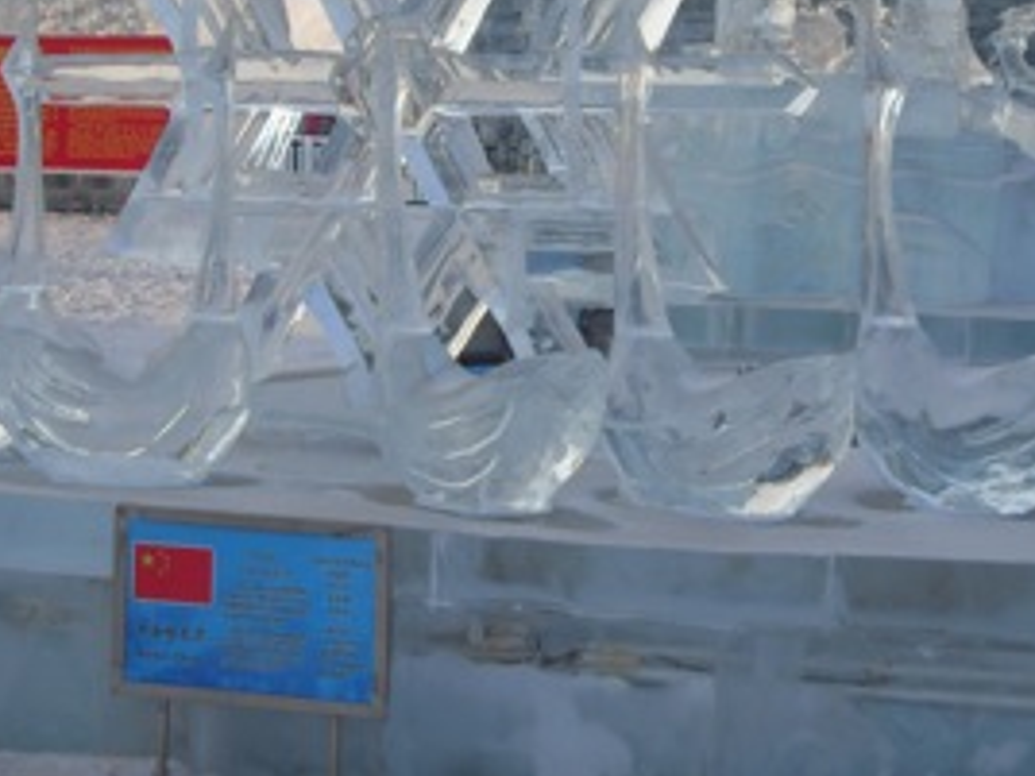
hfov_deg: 26.3
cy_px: 243
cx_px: 506
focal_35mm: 74
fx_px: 2213
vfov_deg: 19.8
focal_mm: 7.7
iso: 80
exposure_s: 1/180
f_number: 6.4
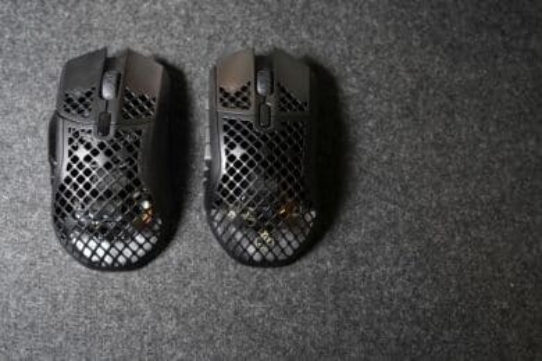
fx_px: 647
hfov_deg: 45.4
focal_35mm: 43
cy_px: 180
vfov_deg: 31.2
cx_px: 271
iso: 2000
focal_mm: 43
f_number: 5
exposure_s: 1/50
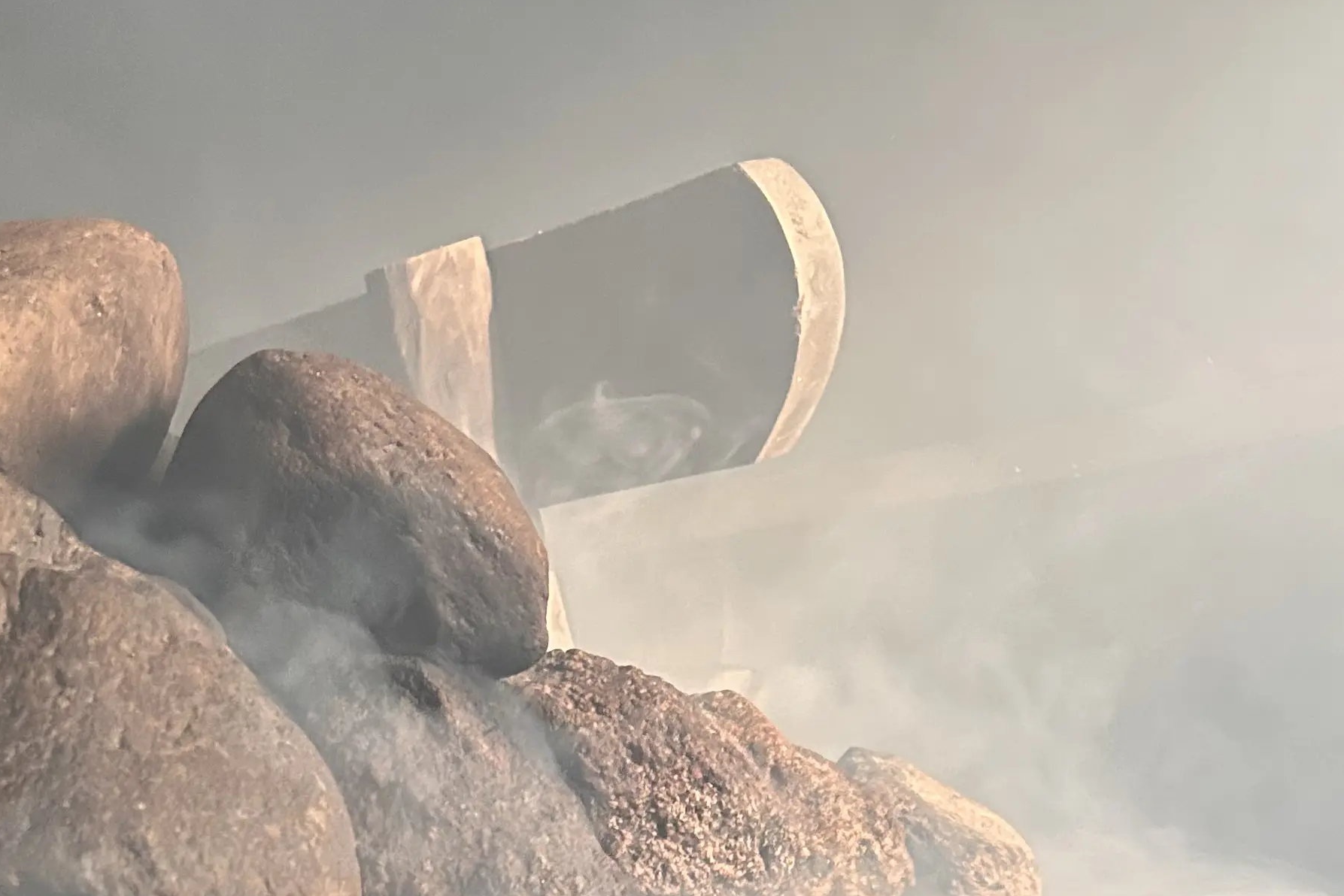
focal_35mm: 61
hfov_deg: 32.7
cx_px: 472
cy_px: 1378
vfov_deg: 19.2
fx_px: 2278
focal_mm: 5.7
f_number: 1.5
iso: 500
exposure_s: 1/50
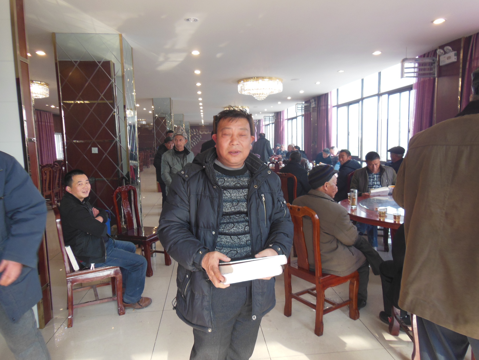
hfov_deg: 69.4
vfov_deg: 54.9
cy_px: 180
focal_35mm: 25
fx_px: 346
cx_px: 240
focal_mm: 4.5
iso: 125
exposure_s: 1/50
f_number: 3.5
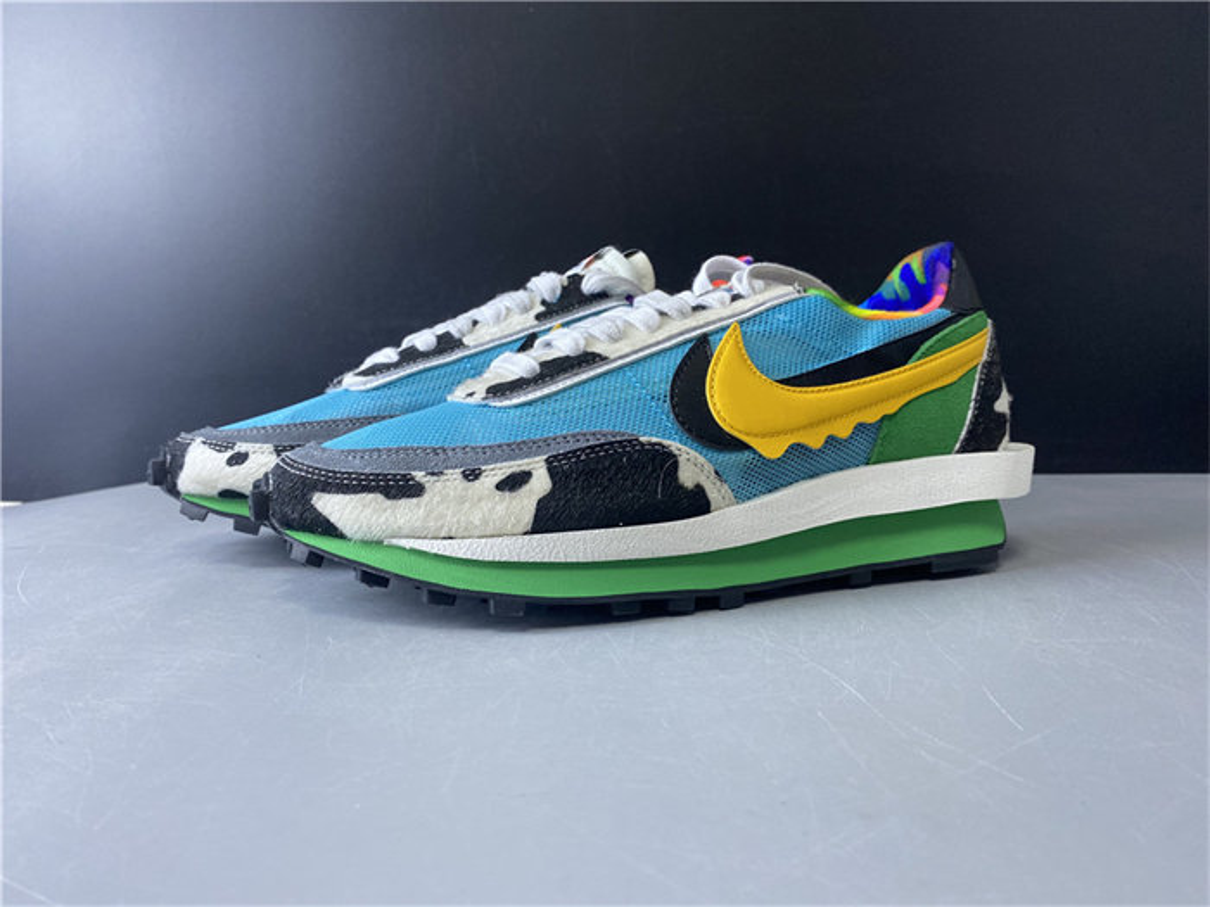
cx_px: 605
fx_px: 909
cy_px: 454
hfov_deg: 67.3
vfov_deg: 53.1
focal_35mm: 26
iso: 100
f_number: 1.8
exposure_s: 1/100
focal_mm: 4.25
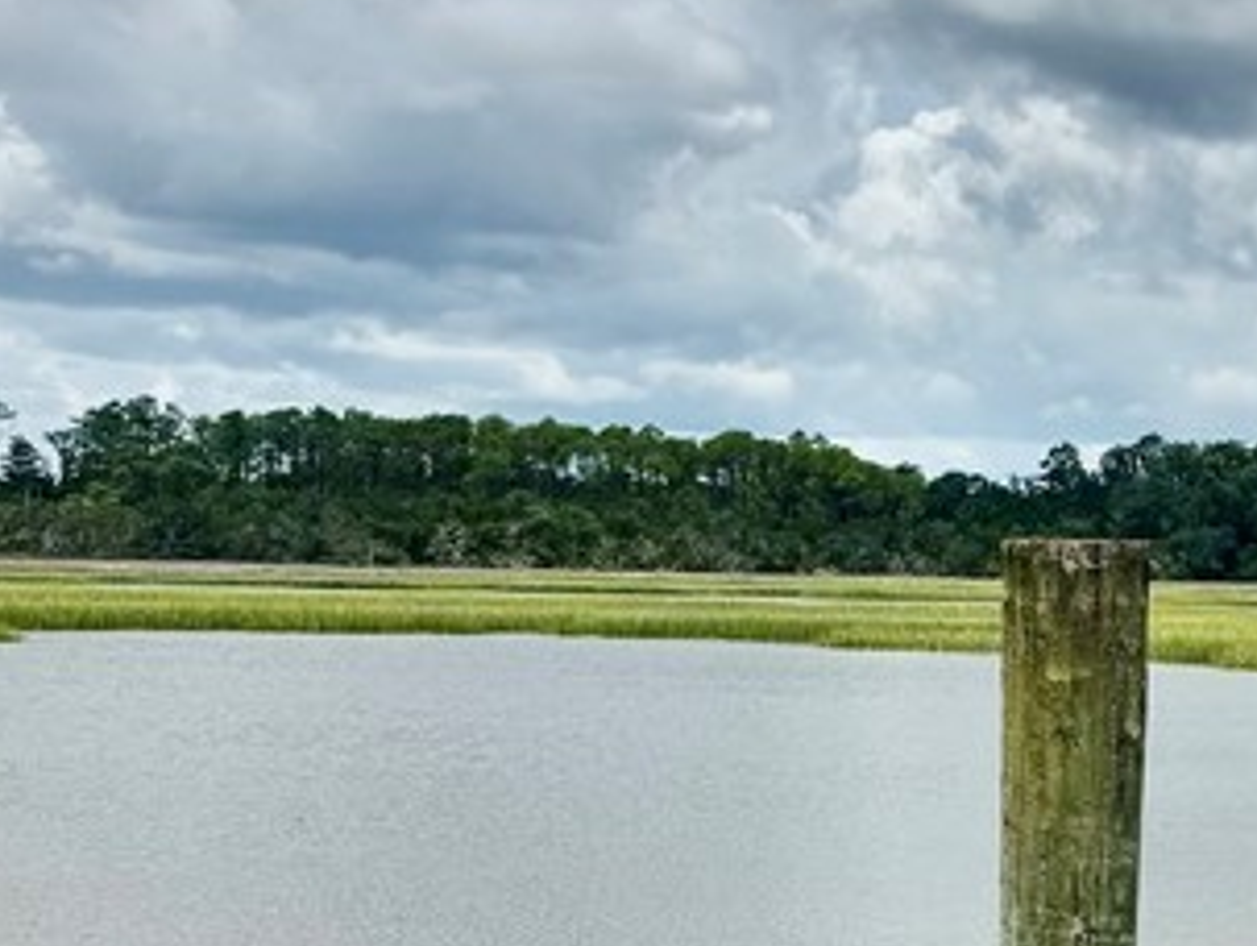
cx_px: 2033
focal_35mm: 81
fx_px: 2945
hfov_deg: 19.9
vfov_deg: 18.1
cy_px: 747
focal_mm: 6.76
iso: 80
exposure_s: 1/10417
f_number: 1.78
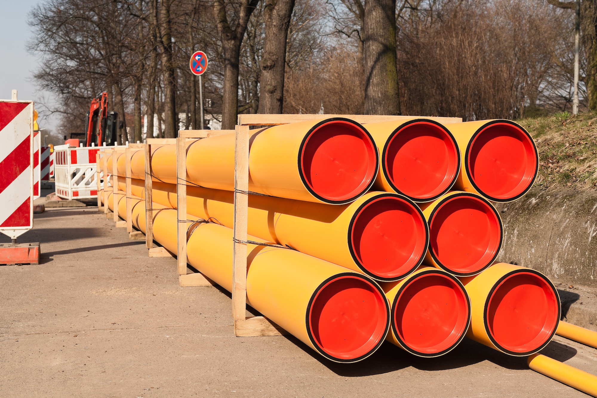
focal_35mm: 50
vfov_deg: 27.0
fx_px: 829
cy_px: 199
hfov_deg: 39.6
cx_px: 298
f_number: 11
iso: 200
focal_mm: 50
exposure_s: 1/320
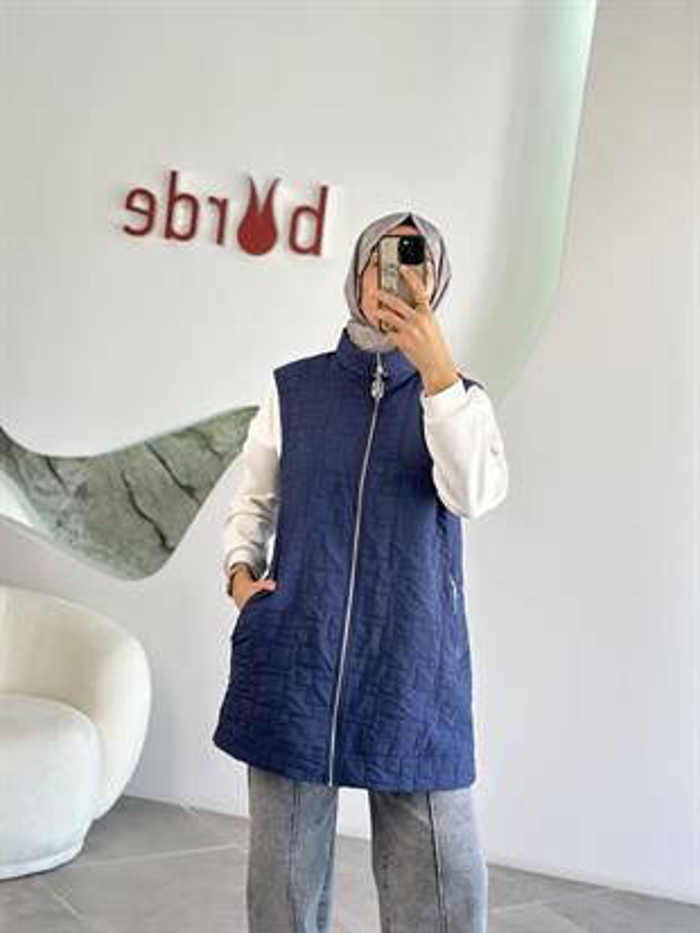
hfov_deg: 30.3
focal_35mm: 48
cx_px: 350
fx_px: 1294
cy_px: 466
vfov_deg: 39.6
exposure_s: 1/226
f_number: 1.78
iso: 80
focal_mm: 6.86
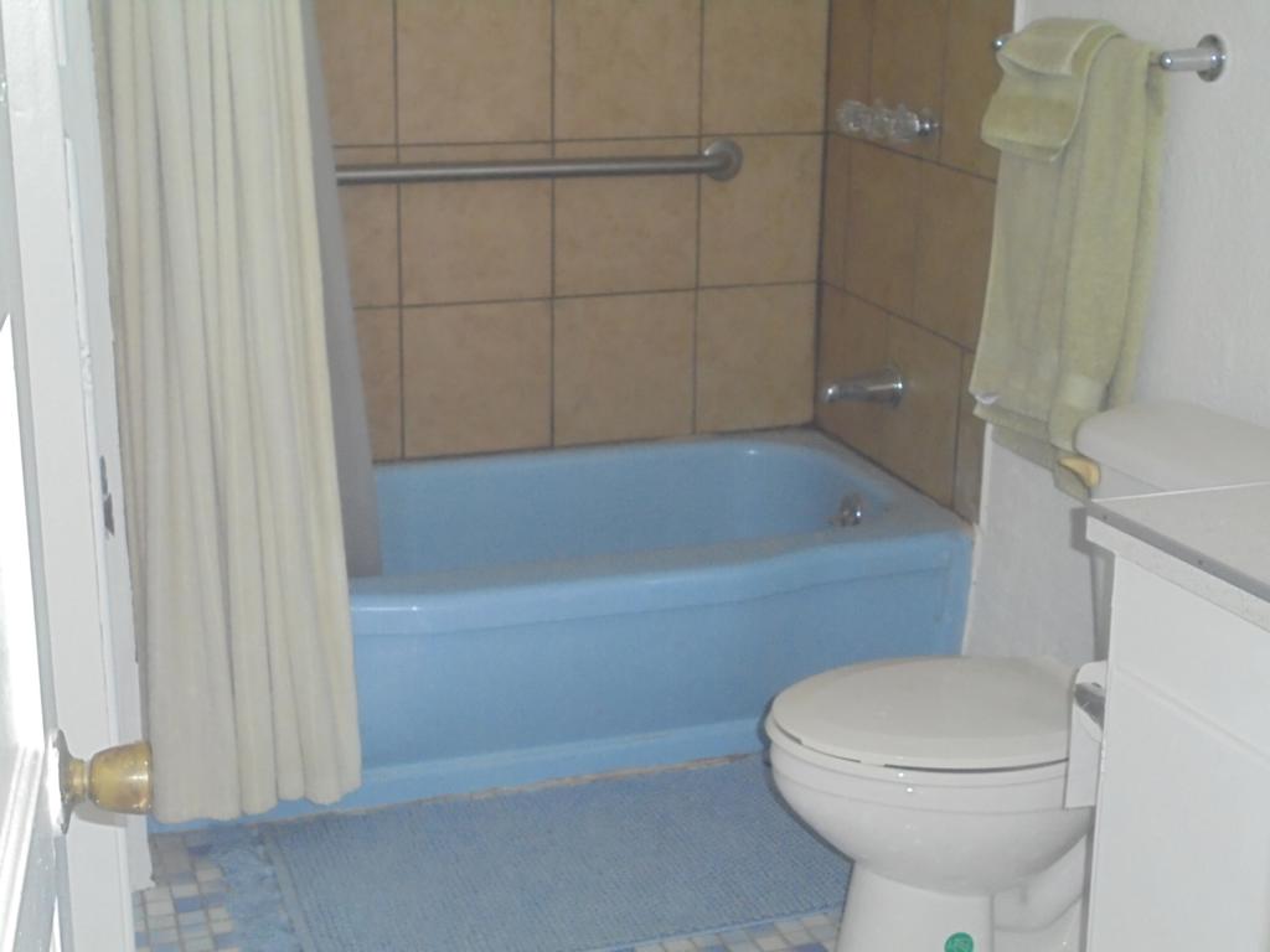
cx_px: 635
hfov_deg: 38.9
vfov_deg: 29.7
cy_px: 476
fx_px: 1798
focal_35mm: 49
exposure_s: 1/30
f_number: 4.8
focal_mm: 8.9
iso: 400
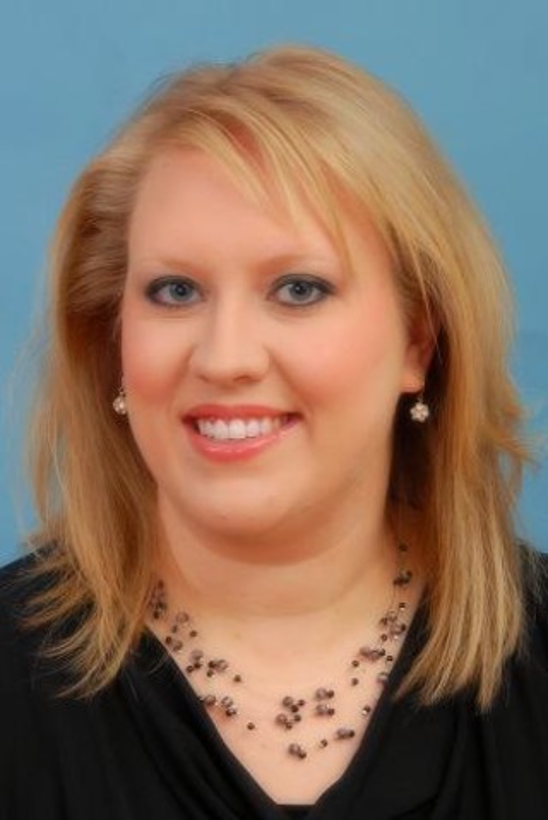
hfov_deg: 18.2
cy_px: 410
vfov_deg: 27.0
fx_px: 1710
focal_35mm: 75
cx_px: 274
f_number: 6.3
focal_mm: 50
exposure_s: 1/200
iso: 200
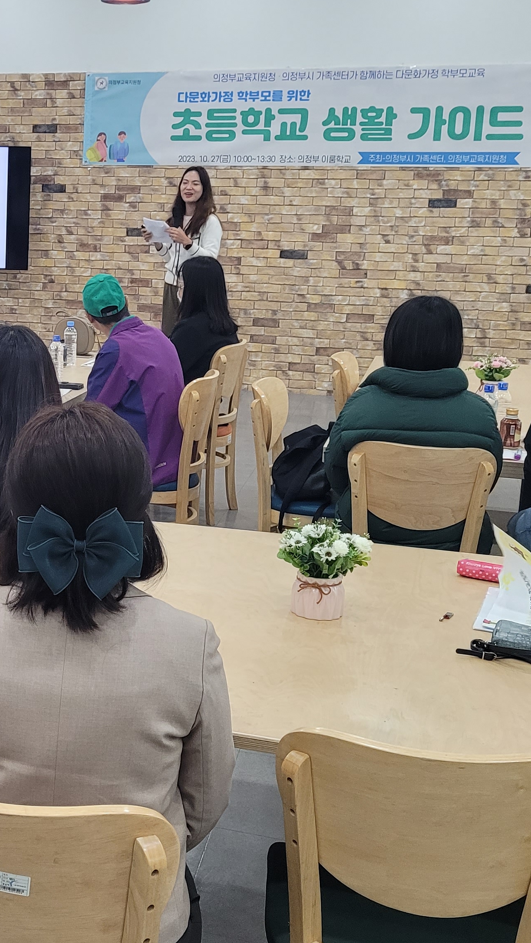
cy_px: 474
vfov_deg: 41.3
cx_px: -24
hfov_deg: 22.8
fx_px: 1251
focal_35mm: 50
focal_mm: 5.4
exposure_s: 1/120
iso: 320
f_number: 1.8
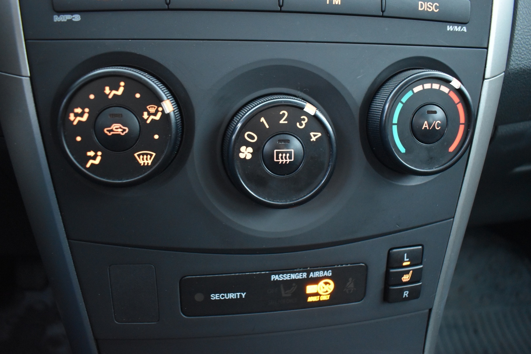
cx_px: 266
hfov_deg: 67.4
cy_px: 177
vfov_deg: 47.9
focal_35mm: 27
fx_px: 398
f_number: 3.5
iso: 3200
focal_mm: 18
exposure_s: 1/6
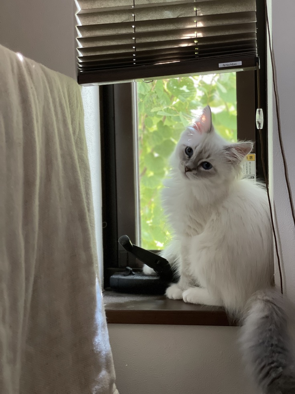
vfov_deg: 36.8
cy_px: 197
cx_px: 148
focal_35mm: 52
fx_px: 591
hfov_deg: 28.0
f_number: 2
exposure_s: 1/99
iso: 250
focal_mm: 6
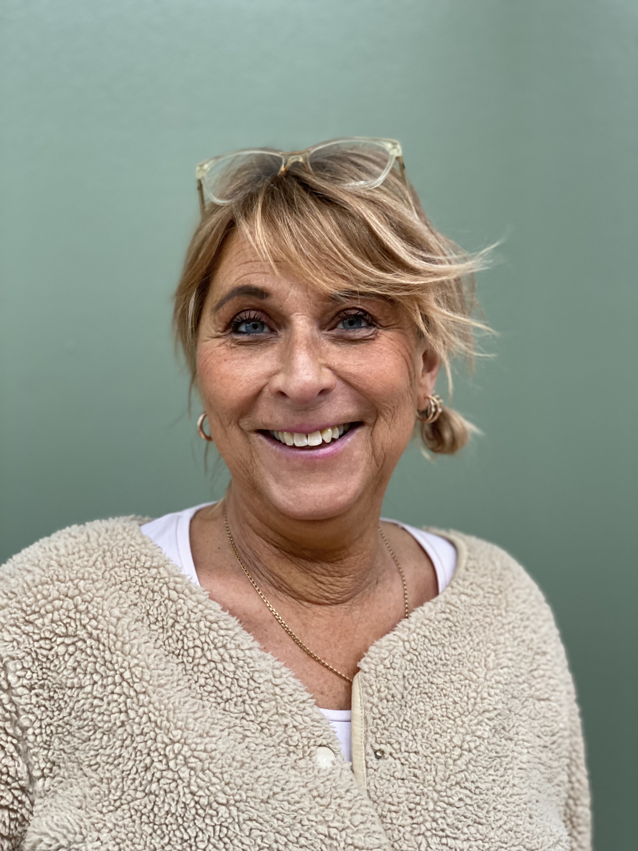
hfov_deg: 28.0
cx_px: 319
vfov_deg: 36.8
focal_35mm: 52
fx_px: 1278
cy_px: 426
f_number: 2
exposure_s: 1/111
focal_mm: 6
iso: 250
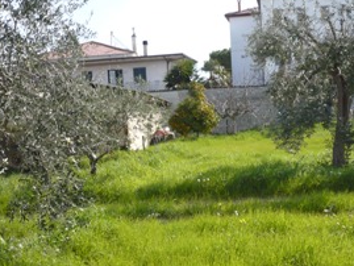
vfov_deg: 27.8
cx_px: 204
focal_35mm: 52
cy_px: 191
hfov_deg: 36.7
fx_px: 532
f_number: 2.8
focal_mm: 5.8
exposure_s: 1/640
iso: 100
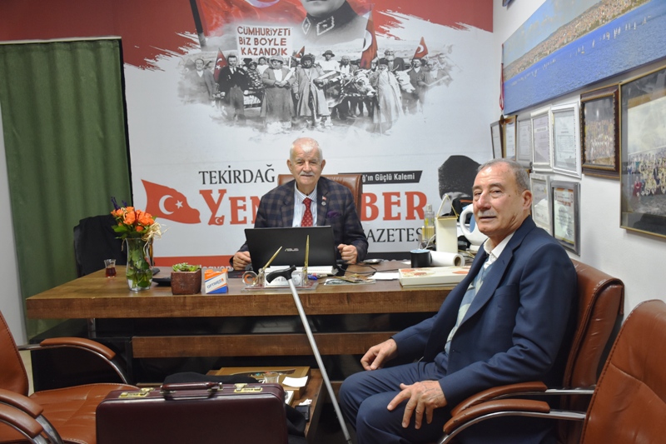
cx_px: 333
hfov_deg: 55.1
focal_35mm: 34
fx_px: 638
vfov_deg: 38.3
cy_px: 222
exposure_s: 1/80
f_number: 4.5
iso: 800
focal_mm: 23
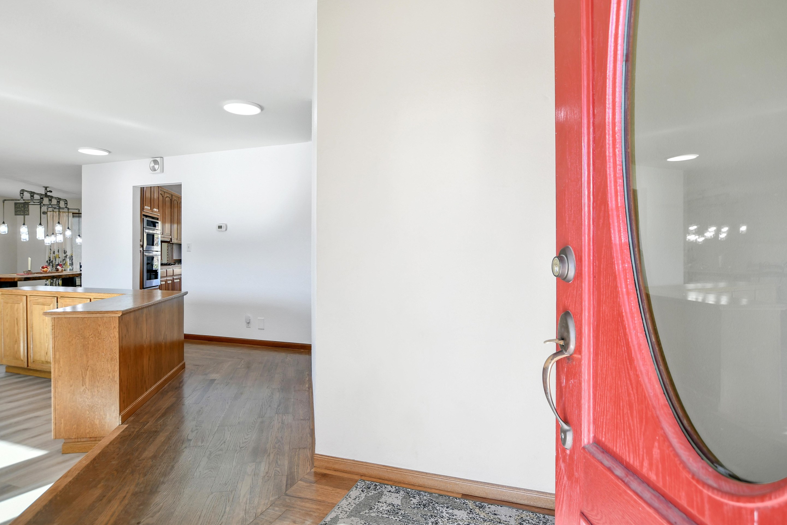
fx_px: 350
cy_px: 253
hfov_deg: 96.7
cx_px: 393
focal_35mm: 16
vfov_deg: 73.7
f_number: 4
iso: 250
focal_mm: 10
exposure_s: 1/80
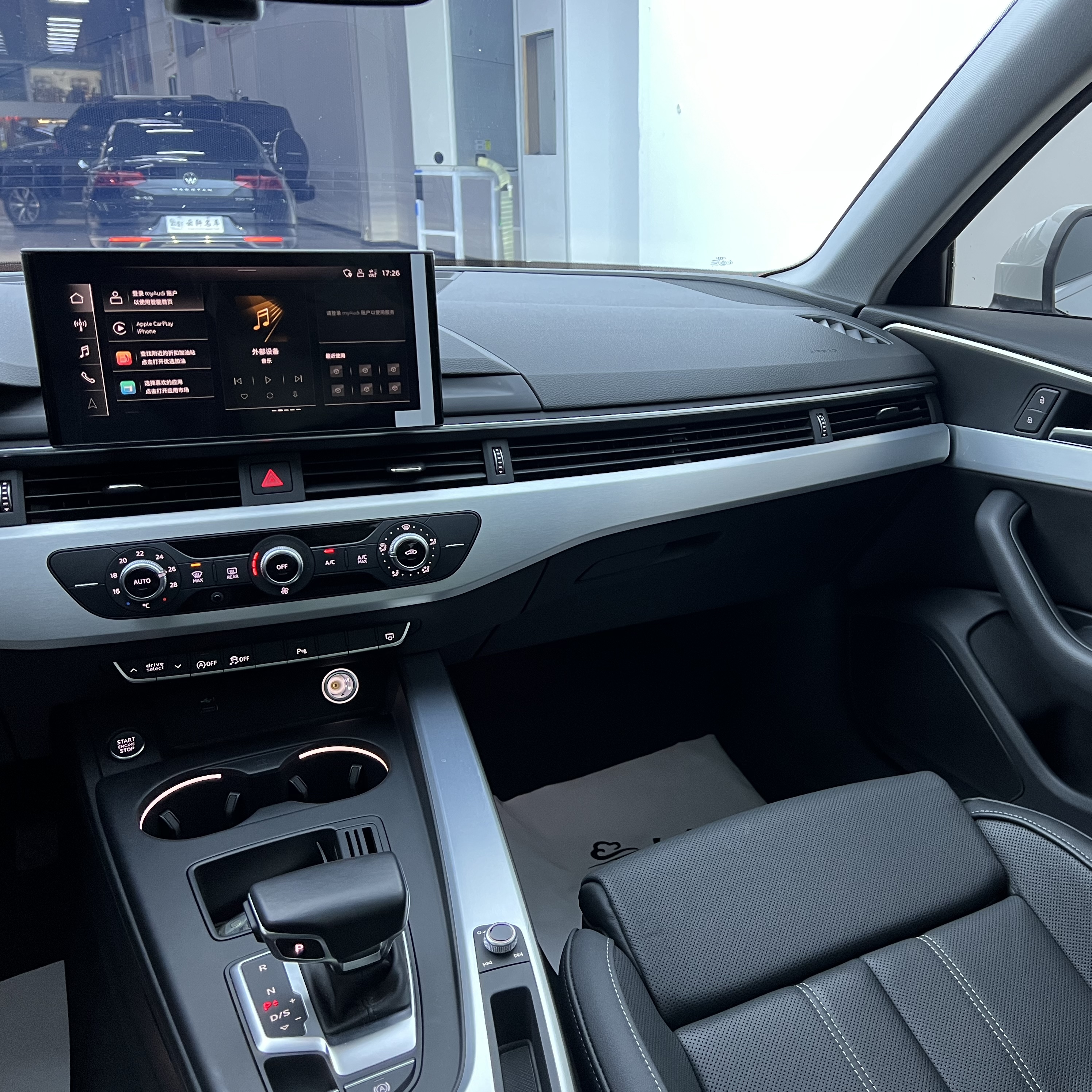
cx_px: 719
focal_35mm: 31
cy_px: 545
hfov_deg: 51.7
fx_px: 1106
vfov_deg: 52.5
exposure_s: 1/50
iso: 250
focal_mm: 5.7
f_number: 1.5
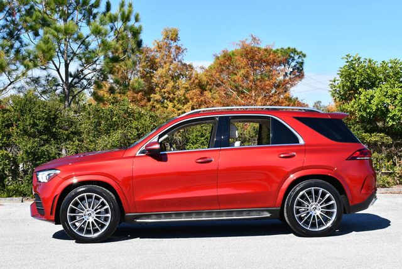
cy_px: 134
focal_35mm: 62
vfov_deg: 22.0
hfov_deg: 32.4
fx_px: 693
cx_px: 201
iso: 110
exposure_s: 1/250
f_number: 8
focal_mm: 31
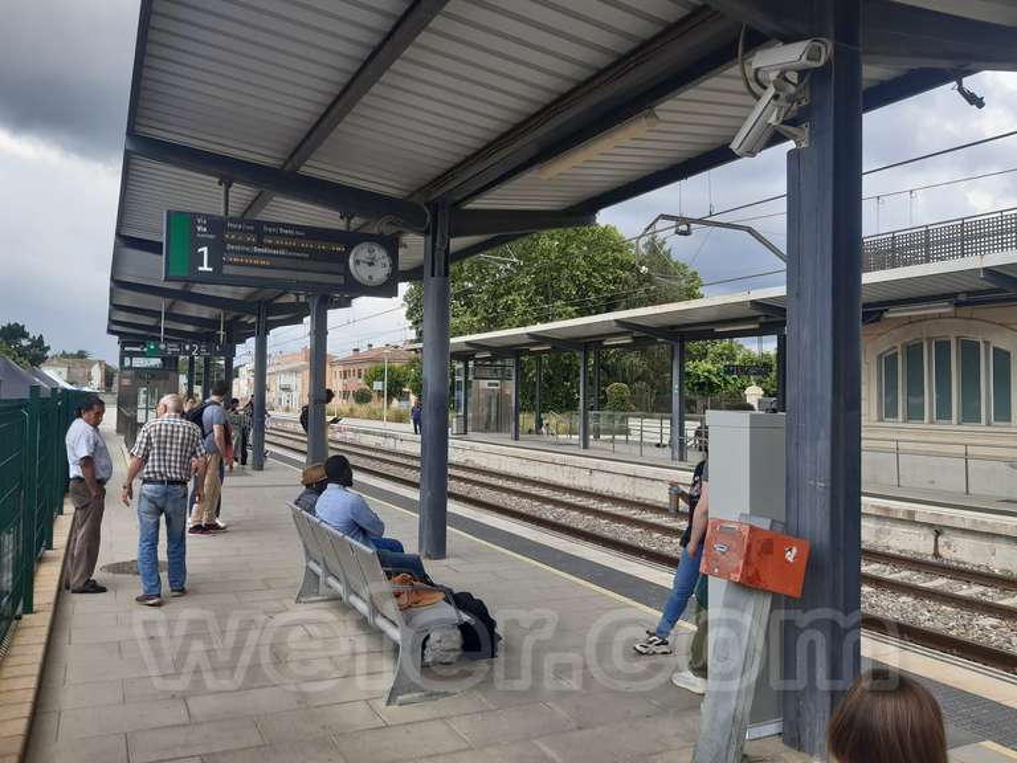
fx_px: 764
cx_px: 508
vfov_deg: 53.1
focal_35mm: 26
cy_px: 382
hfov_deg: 67.3
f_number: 1.7
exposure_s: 1/542
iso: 40
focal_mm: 3.92
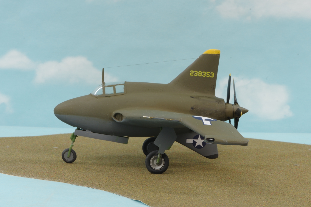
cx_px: 159
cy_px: 114
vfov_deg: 12.1
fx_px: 975
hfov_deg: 18.1
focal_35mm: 113
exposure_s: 5
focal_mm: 68
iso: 100
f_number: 32
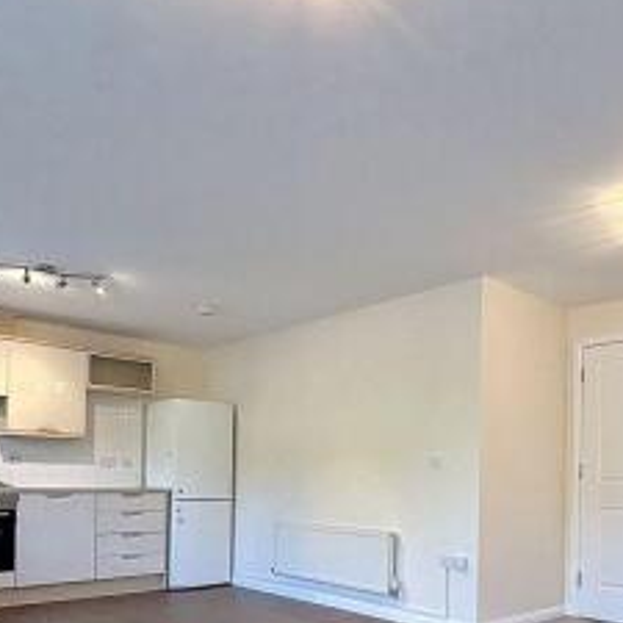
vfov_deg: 48.8
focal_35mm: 32
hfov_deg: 50.6
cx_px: 389
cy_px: 478
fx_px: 652
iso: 160
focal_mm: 2.22
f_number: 2.2
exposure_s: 1/100
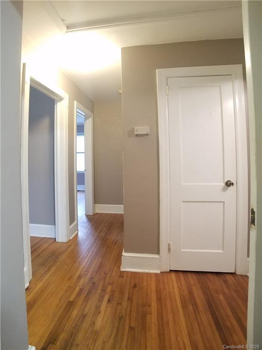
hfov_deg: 53.1
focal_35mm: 26
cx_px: 131
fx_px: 262
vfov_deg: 67.3
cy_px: 175
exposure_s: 1/12
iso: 200
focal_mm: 4.2
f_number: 1.7
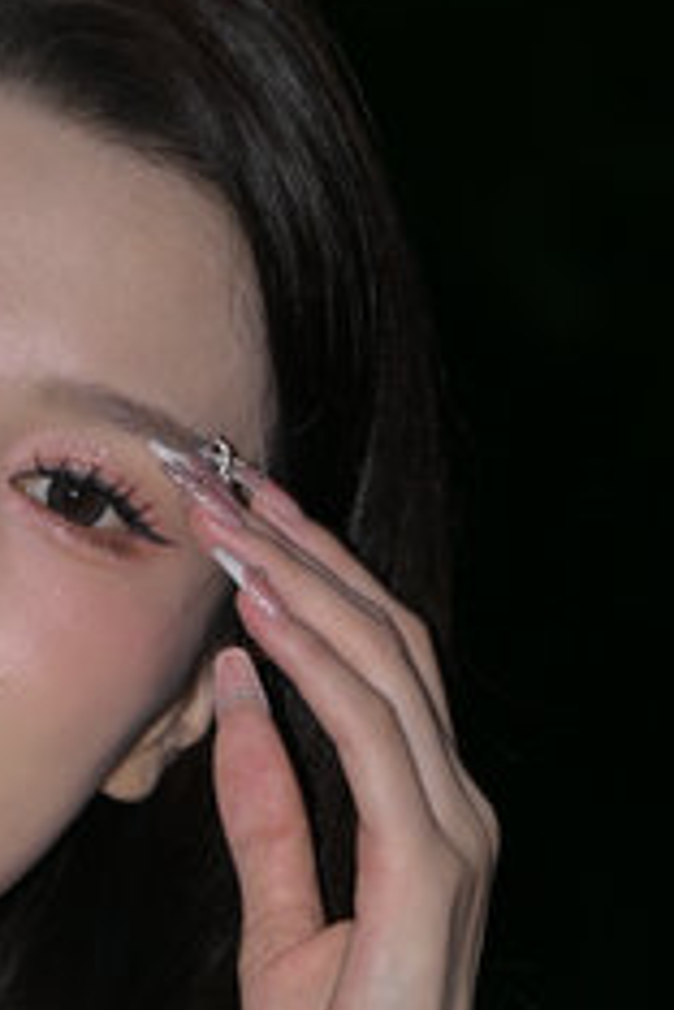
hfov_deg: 2.1
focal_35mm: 664
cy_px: 2473
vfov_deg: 3.1
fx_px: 18646
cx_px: 69
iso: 100
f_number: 4
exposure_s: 1/200
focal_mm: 115
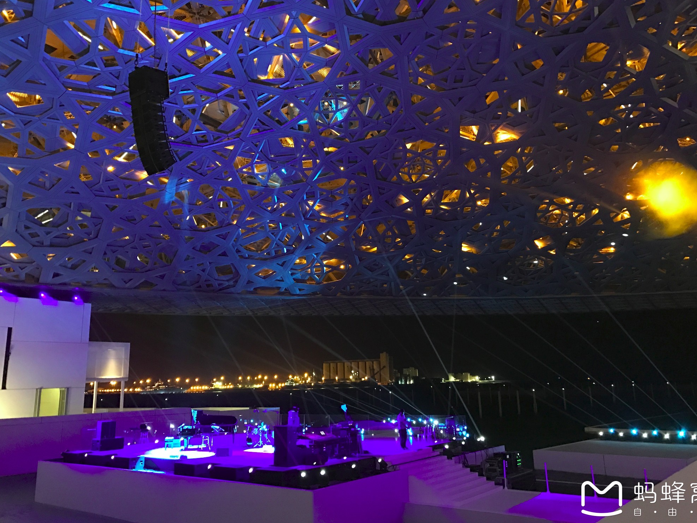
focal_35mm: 29
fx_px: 584
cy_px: 253
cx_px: 356
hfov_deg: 61.7
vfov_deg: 48.2
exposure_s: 1/4
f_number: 1.8
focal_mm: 3.99
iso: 125
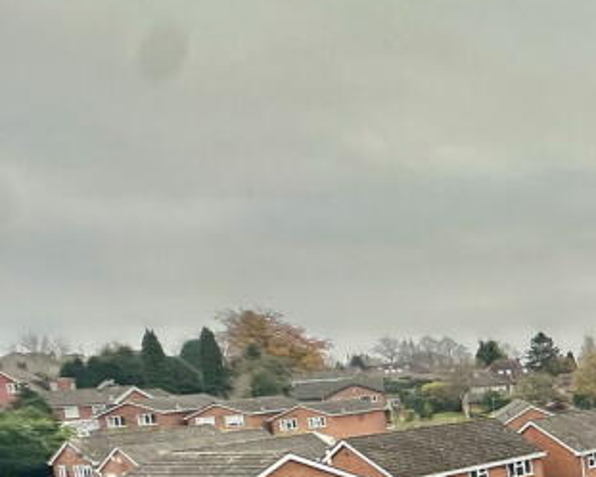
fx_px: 794
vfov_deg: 32.0
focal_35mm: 45
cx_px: 951
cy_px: 418
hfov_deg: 26.1
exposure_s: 1/130
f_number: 2.2
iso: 40
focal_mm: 2.22
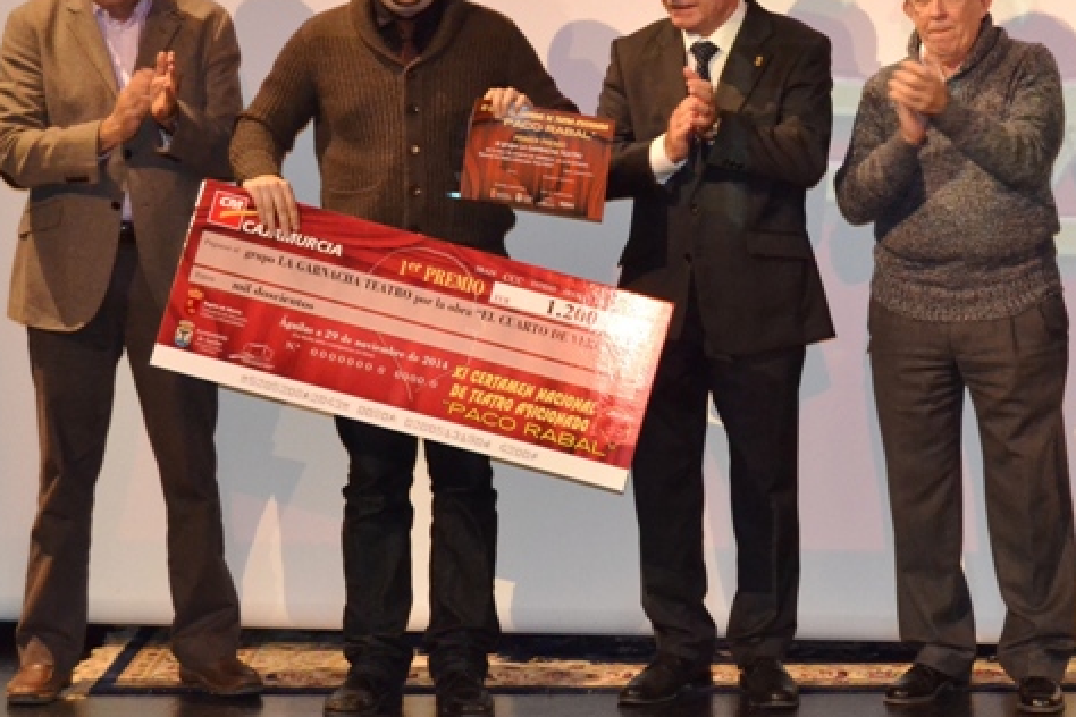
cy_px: 272
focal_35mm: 85
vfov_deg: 16.1
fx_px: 2540
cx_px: 674
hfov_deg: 23.9
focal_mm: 42
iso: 3200
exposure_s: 1/60
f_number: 5
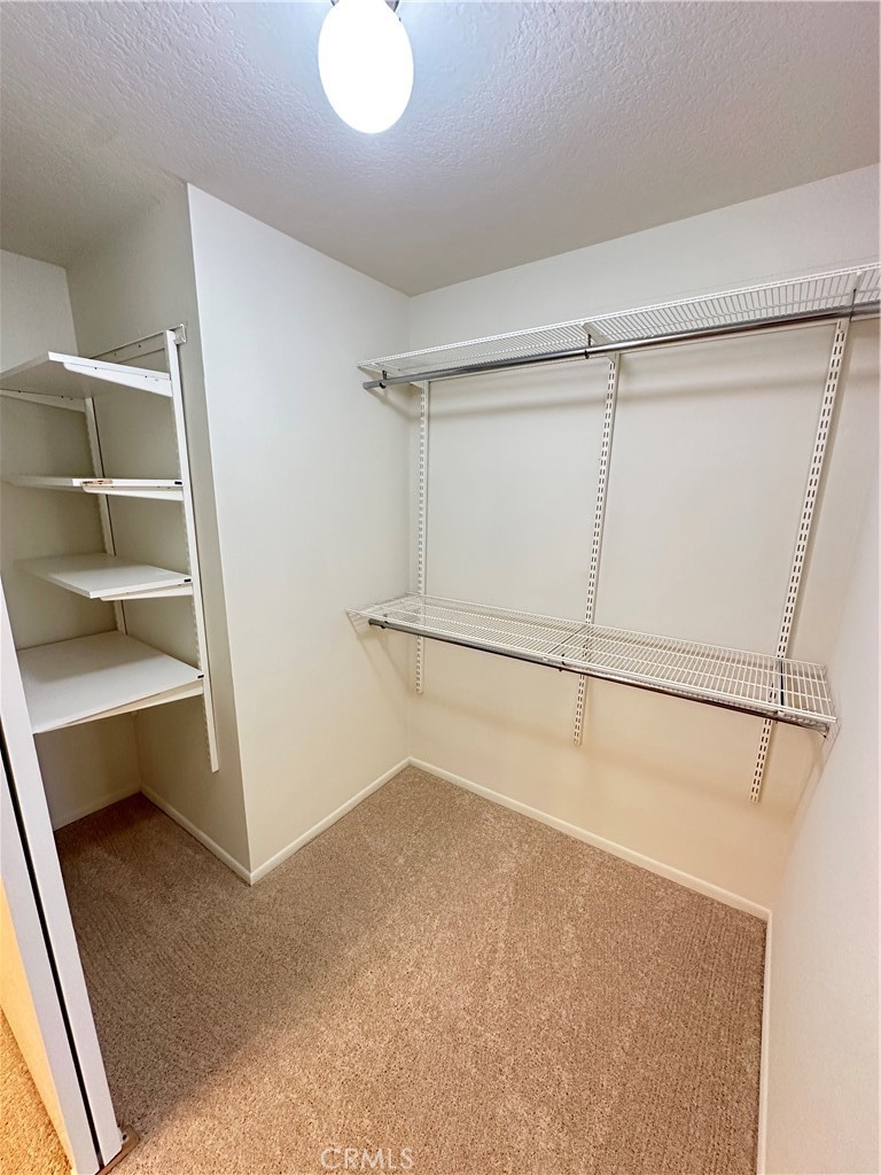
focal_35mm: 14
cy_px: 588
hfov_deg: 85.7
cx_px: 440
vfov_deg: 102.1
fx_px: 475
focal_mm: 2.22
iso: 400
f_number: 2.2
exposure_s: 1/60
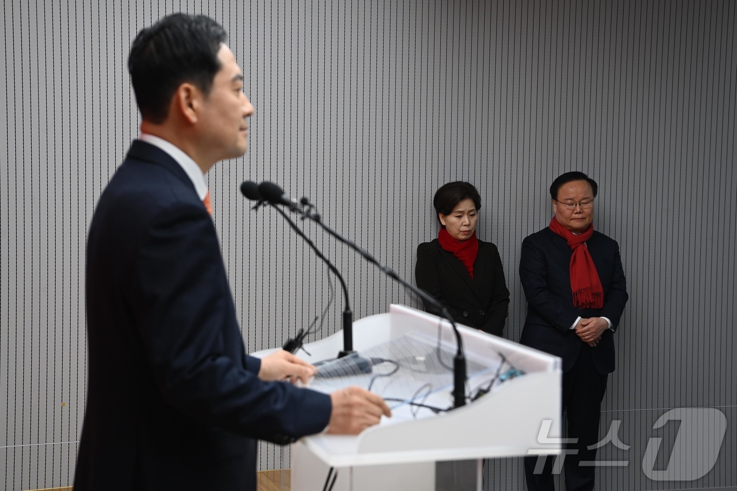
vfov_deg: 19.5
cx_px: 368
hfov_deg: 28.8
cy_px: 246
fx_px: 1433
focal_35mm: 70
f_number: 6.3
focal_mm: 70
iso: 1000
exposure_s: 1/320
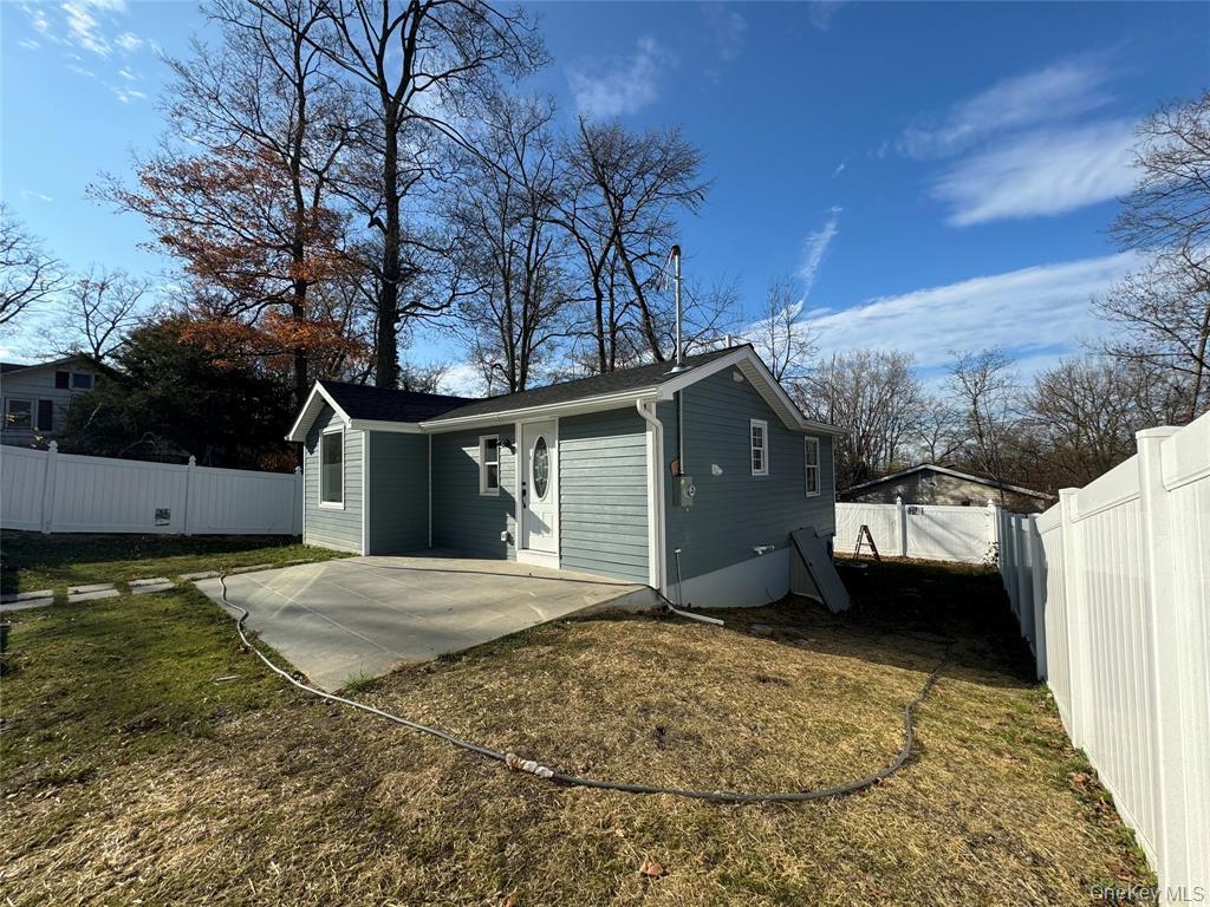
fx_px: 489
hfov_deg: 102.1
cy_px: 454
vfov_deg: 85.7
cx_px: 605
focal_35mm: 14
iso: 40
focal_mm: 2.22
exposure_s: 1/1672
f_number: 2.2
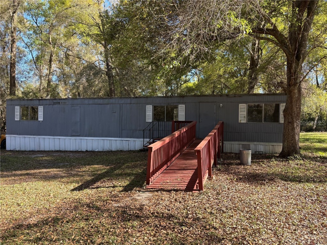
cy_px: 122
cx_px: 164
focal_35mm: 26
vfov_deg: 53.1
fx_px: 246
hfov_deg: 67.3
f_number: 1.6
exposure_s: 1/485
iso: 50
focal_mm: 5.96
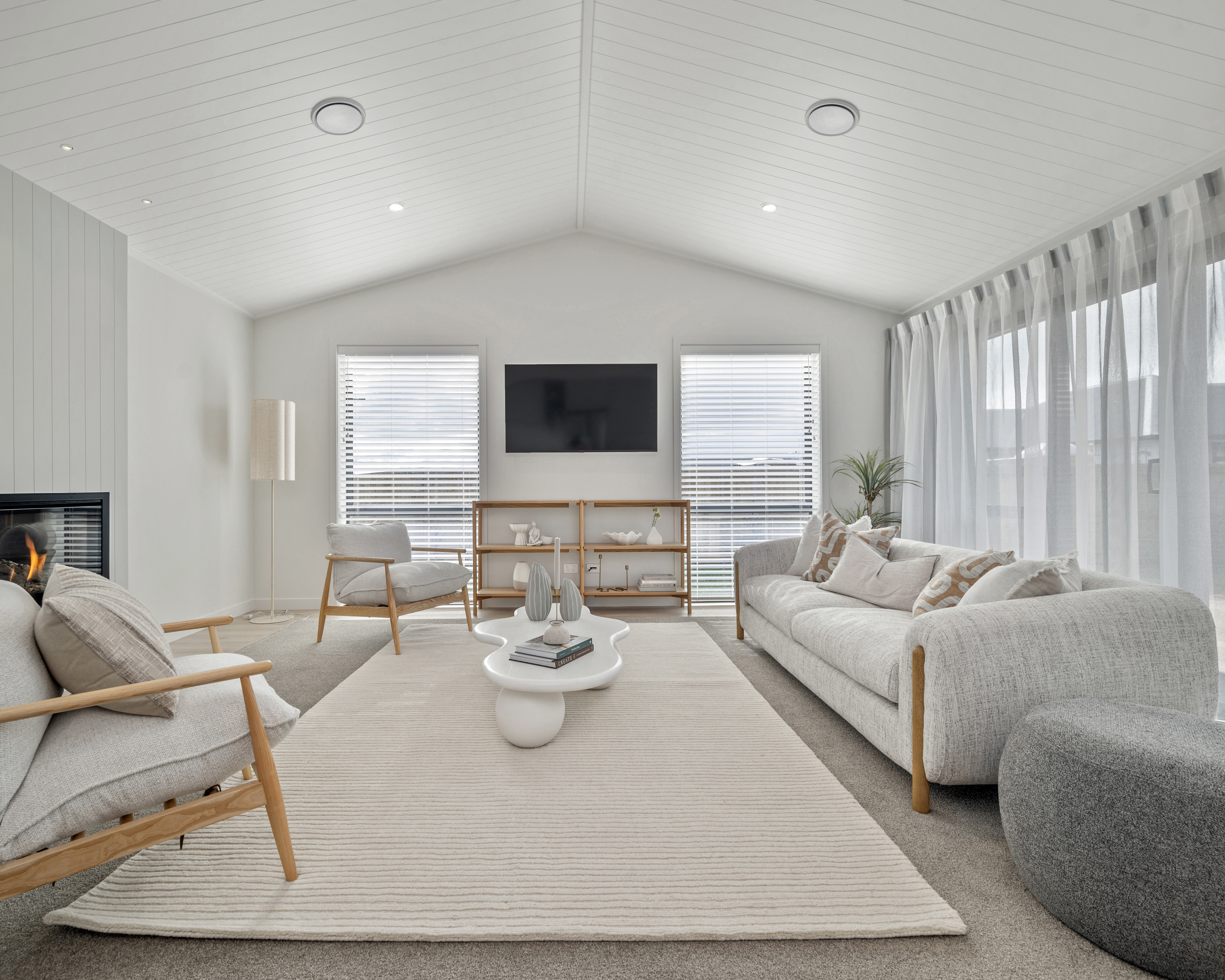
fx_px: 580
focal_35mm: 16
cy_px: 487
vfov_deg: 80.4
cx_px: 579
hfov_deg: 93.0
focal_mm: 14
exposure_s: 1/5
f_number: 7.1
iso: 100
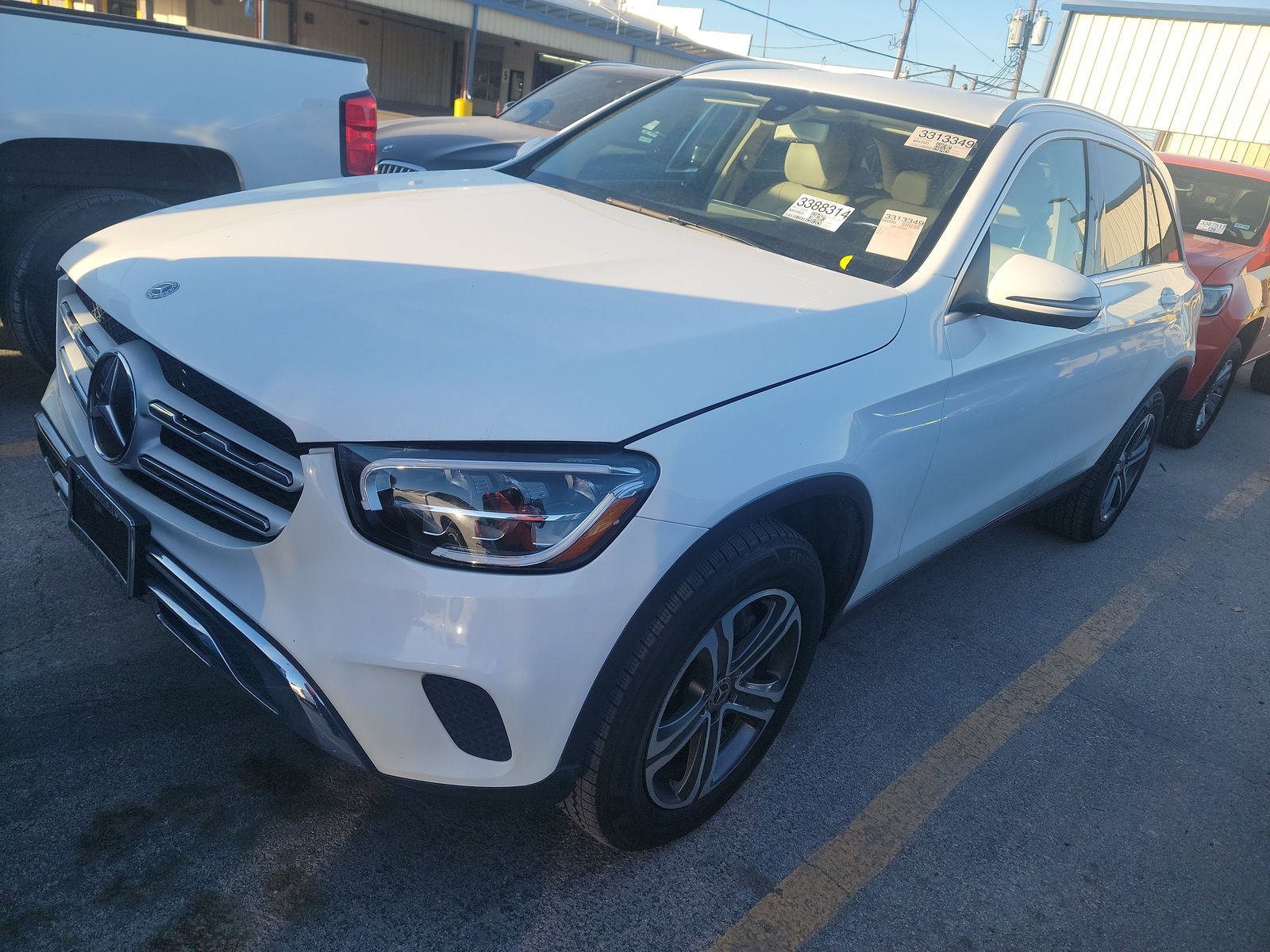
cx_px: 635
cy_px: 476
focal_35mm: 24
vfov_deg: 56.8
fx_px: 881
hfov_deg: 71.6
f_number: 1.8
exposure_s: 1/308
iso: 50
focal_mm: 6.7
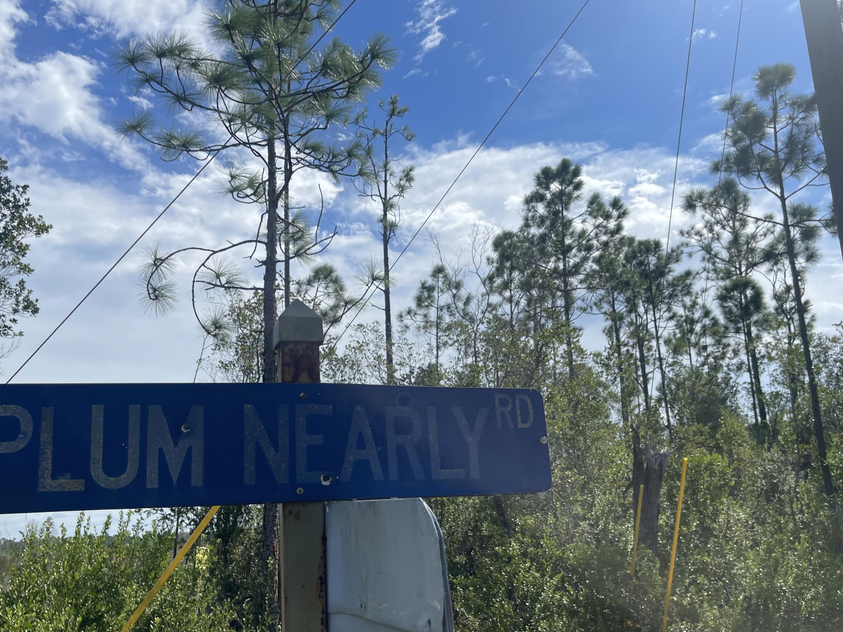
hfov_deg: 58.3
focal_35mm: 31
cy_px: 357
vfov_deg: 45.3
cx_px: 404
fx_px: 755
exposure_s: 1/6579
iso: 32
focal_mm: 5.1
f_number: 1.6
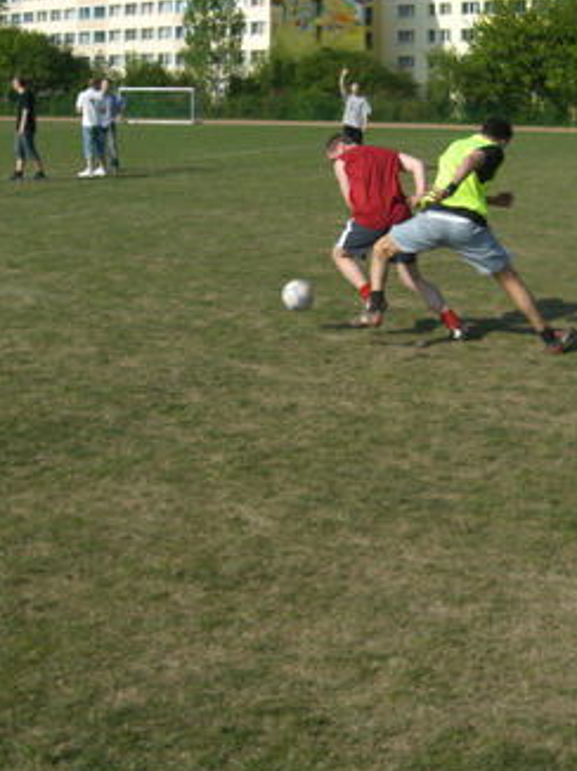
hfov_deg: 26.0
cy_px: 272
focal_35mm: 56
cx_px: 232
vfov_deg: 34.1
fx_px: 1246
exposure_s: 1/640
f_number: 4.4
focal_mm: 6.3
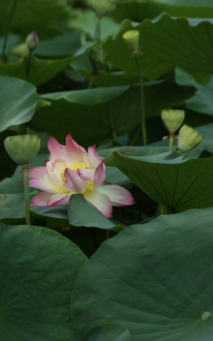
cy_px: 168
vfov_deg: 8.3
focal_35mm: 253
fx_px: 2348
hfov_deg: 5.2
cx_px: 77
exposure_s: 1/400
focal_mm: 135
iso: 200
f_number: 5.6
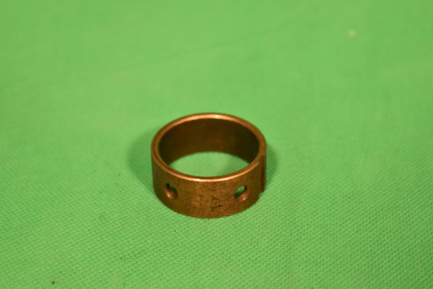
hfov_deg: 24.6
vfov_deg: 16.6
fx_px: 992
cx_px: 216
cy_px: 144
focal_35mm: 82
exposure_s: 1/100
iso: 250
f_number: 5.6
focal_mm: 55
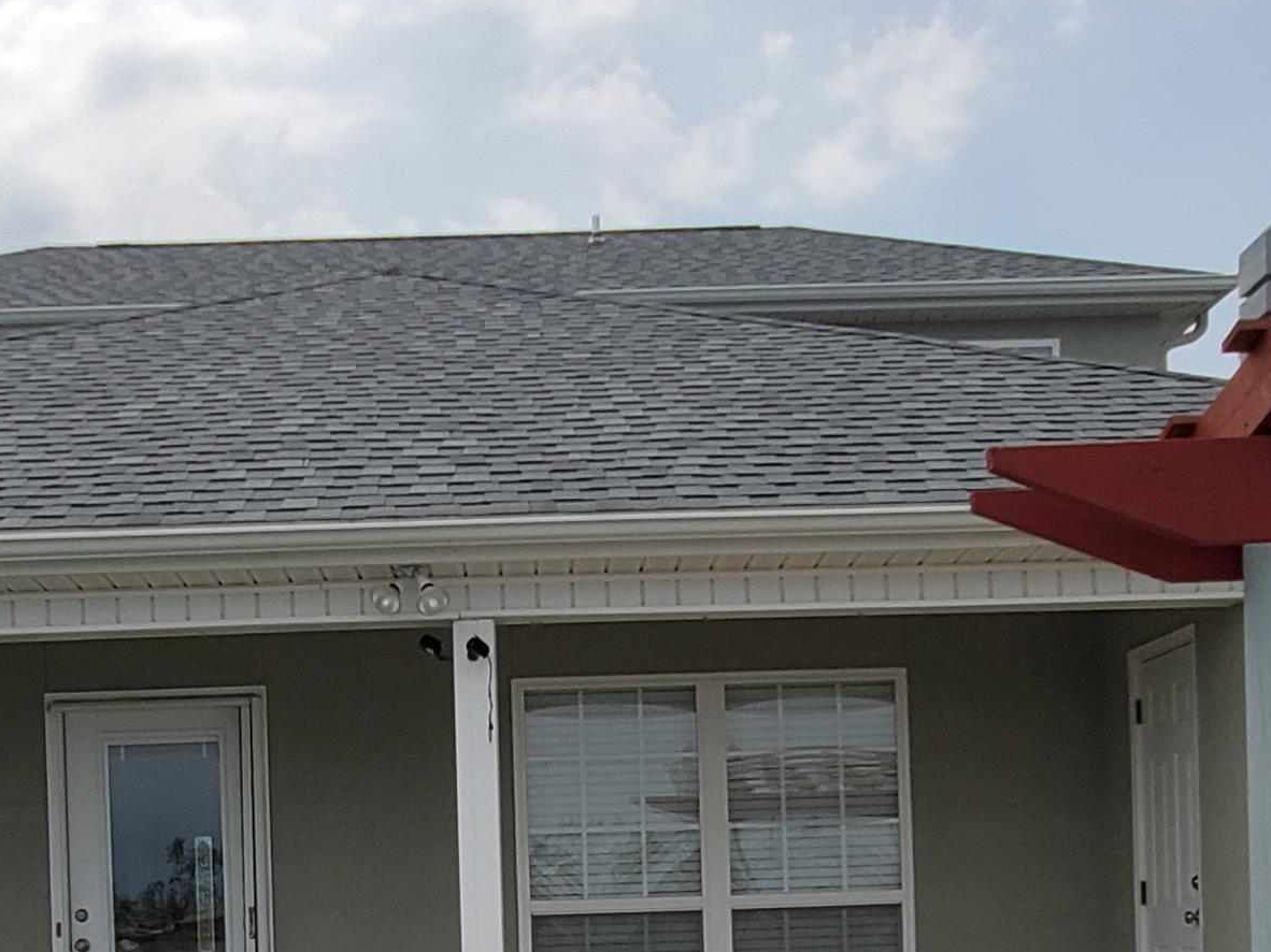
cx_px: 549
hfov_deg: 55.2
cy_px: 922
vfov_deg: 38.7
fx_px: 1211
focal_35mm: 33
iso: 50
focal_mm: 1.8
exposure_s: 1/1859
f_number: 2.2
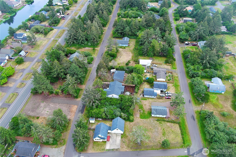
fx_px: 190
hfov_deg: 63.7
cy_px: 78
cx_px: 118
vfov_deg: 45.0
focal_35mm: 29
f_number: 2.8
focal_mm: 10.57
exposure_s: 1/116
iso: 100
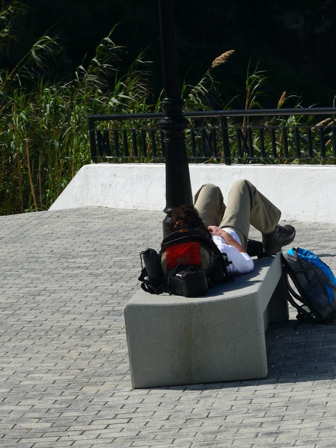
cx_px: 168
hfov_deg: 8.8
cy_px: 223
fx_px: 2174
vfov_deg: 11.8
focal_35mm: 168
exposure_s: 1/250
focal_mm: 35.2
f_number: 5.6
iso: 100
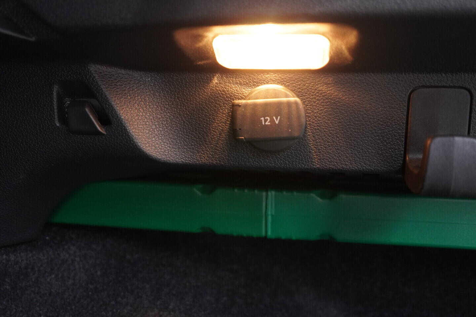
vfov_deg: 36.9
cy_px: 158
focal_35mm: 36
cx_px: 238
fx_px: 476
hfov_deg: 53.1
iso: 1000
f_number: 2.8
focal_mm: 24
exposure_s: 1/40
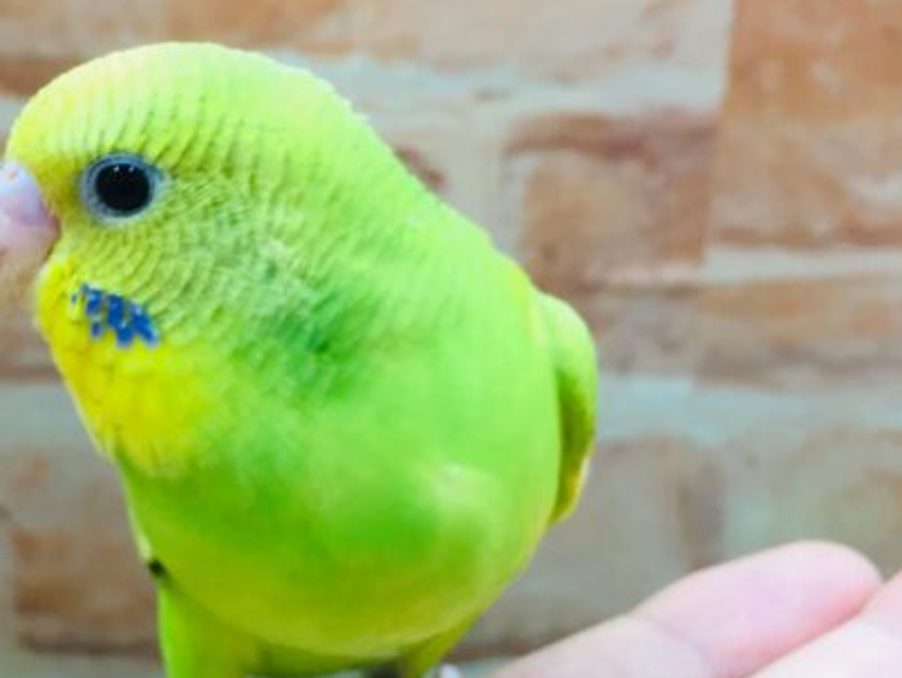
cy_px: 309
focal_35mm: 46
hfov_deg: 40.3
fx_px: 1200
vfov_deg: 31.5
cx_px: 251
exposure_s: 1/30
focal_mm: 4.15
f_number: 2.2
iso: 80
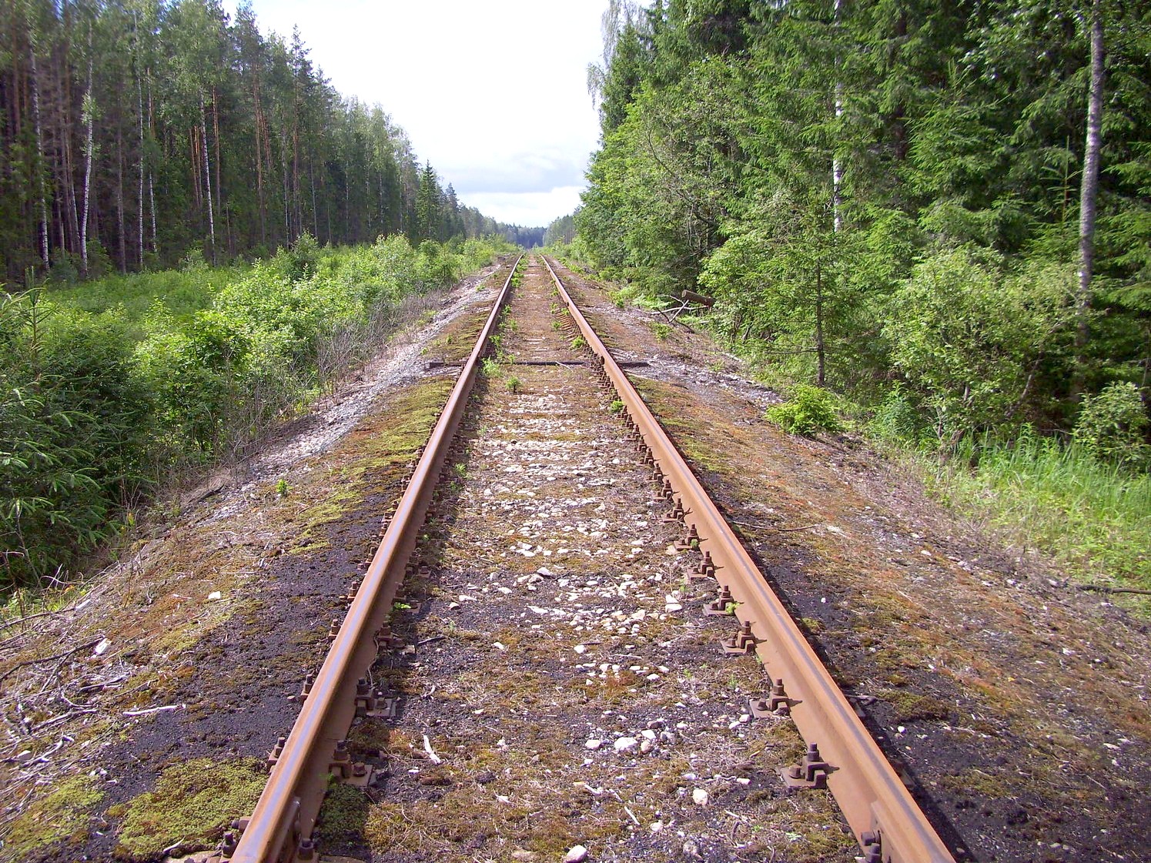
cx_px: 576
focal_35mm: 34
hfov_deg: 54.0
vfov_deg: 41.8
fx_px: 1130
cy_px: 432
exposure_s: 1/500
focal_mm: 5.7
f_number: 2.9
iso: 80
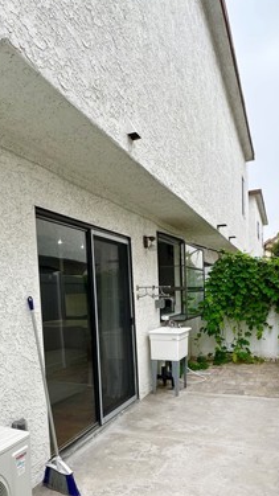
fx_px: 342
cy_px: 320
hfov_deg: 44.4
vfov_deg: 70.3
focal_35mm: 26
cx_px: 130
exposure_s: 1/356
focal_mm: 2.22
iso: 40
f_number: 2.2
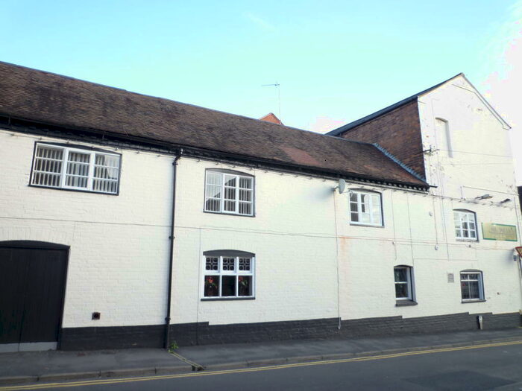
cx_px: 261
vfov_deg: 54.9
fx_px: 377
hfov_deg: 69.4
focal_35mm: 25
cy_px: 196
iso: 80
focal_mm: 4.4
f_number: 2.8
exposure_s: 1/160
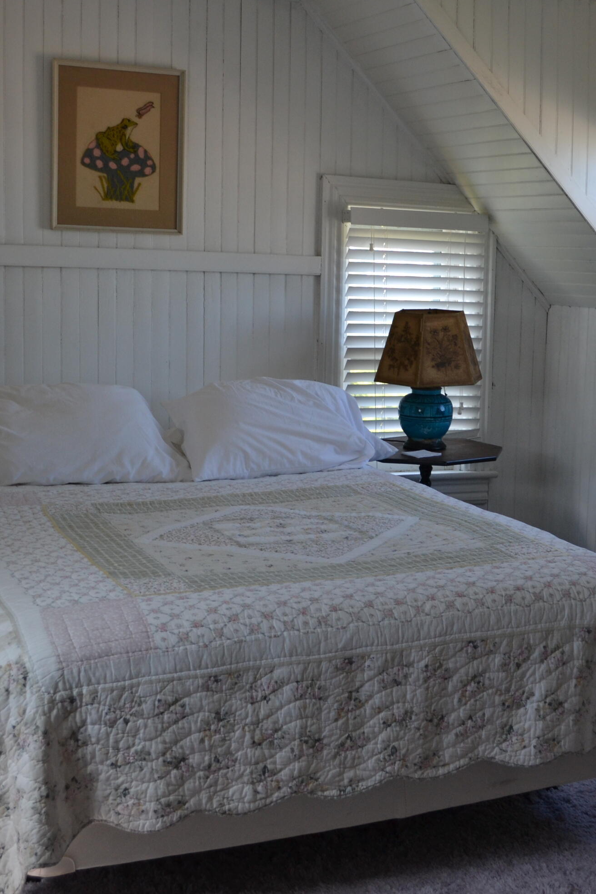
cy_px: 453
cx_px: 406
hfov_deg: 24.5
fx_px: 1366
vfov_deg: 36.2
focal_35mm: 55
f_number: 5
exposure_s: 1/100
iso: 400
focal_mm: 24
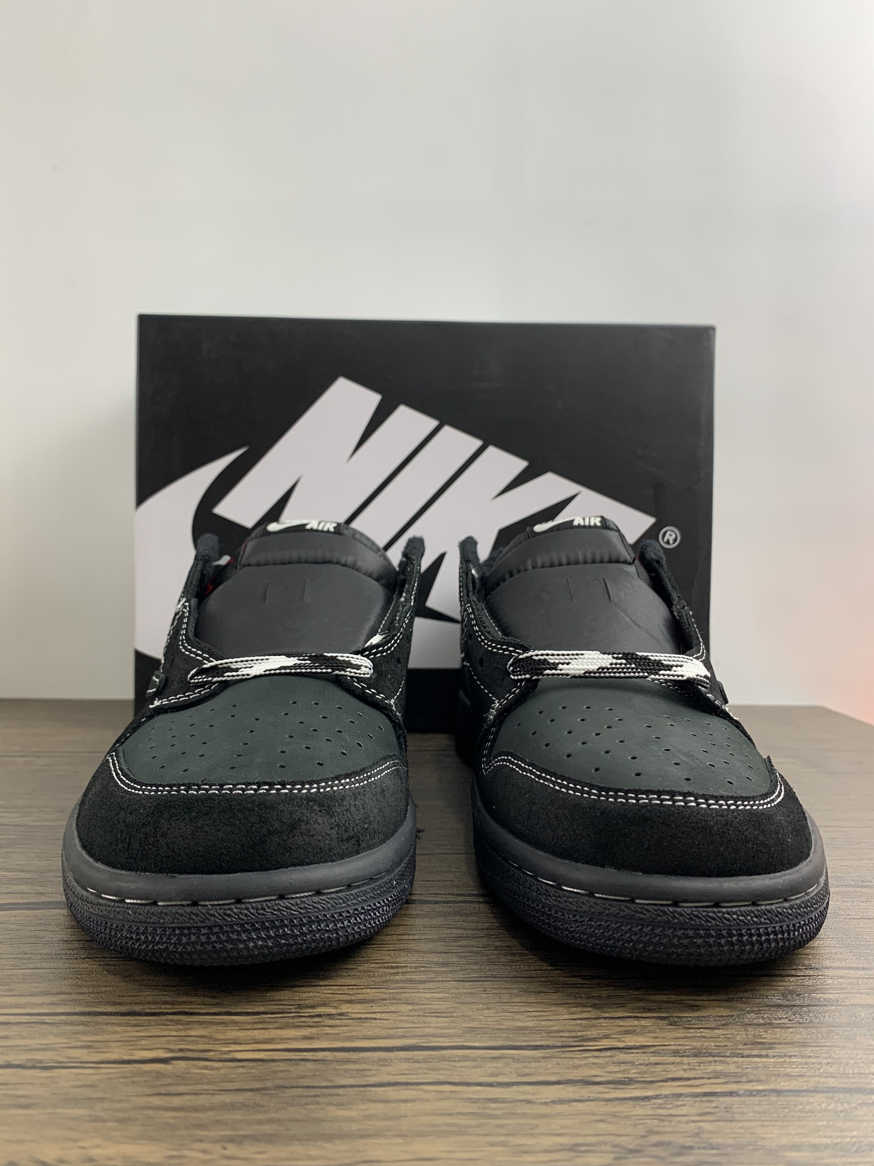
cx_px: 437
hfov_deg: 53.1
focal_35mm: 26
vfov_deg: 67.3
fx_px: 875
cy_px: 583
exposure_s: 1/121
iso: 80
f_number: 1.8
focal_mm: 4.25
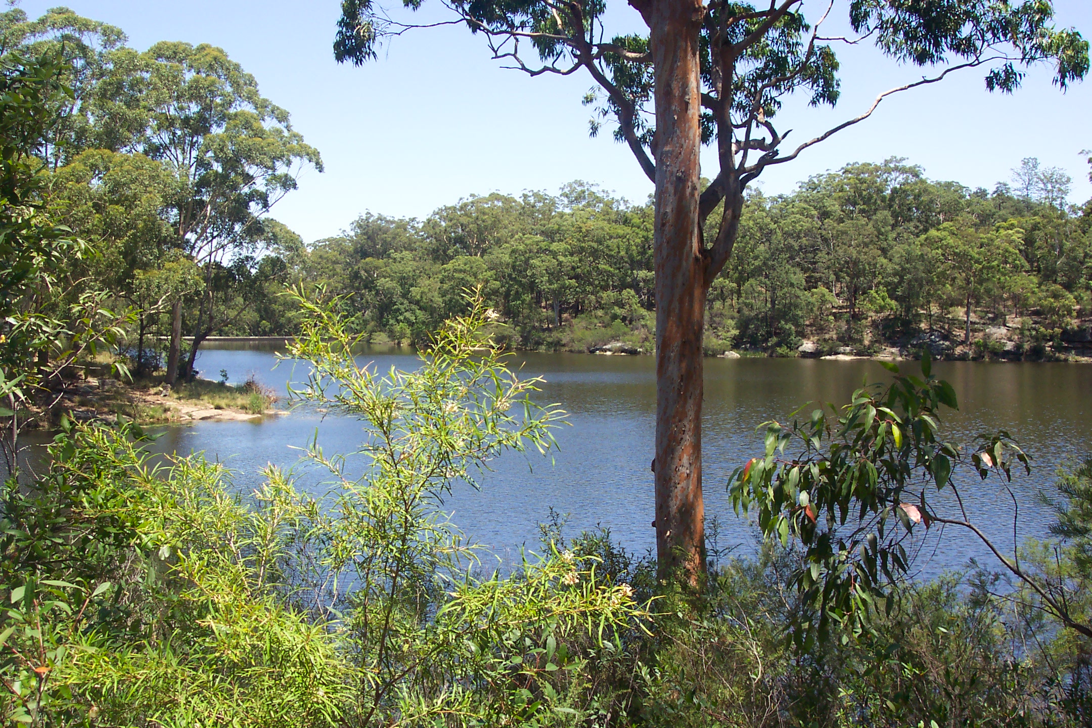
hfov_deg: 50.7
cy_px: 364
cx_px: 546
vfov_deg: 35.1
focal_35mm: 38
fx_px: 1153
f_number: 4.8
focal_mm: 8
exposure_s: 1/350
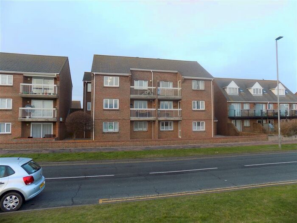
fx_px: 197
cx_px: 148
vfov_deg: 58.9
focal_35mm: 23
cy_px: 112
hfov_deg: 73.9
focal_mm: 4
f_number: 3.1
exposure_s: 1/30
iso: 125
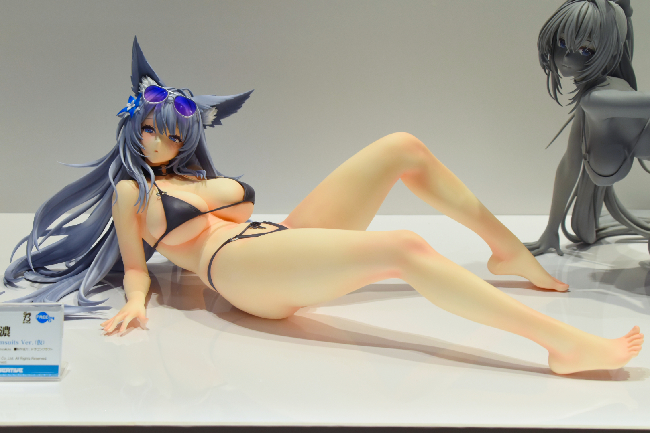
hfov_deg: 33.4
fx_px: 1083
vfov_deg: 22.6
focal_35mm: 60
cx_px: 325
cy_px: 216
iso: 640
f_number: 8
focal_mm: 40
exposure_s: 1/250
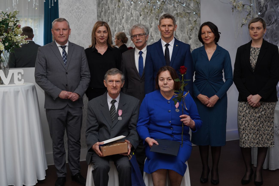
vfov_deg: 25.1
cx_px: 140
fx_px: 419
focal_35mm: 54
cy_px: 93
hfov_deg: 36.9
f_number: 5
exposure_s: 1/100
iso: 500
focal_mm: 54
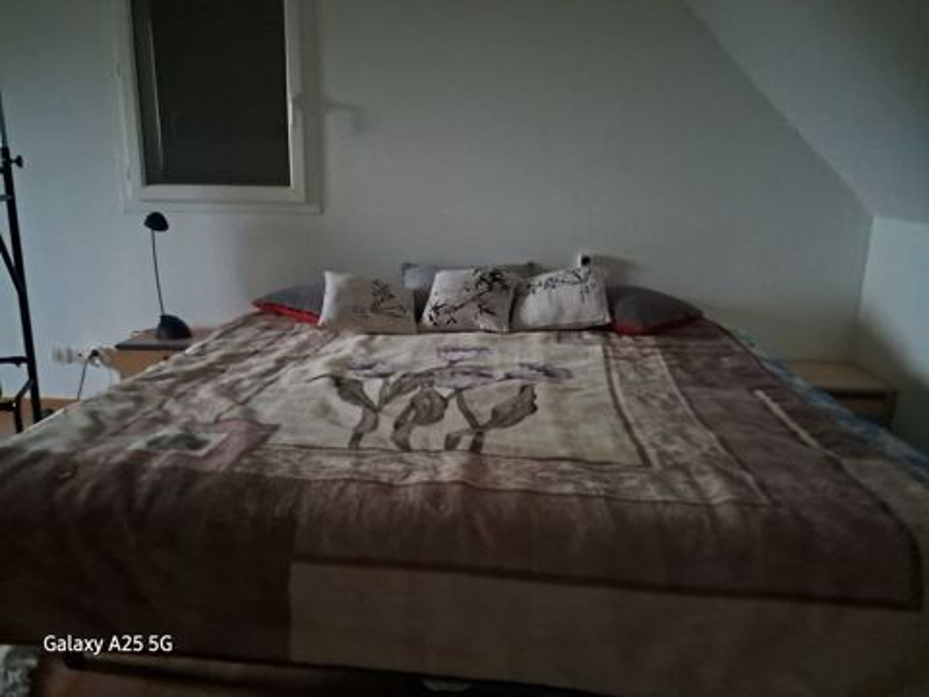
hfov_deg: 65.3
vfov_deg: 51.4
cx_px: 464
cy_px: 348
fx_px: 725
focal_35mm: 27
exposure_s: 1/10
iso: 2500
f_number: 1.8
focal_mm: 4
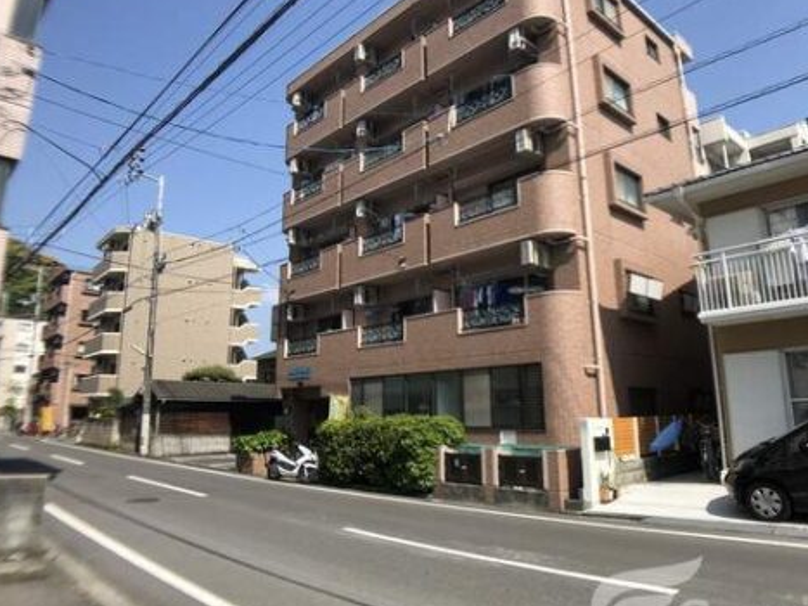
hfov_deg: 51.4
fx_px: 840
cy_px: 286
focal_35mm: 36
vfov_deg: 39.6
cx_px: 414
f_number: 1.8
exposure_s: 1/1675
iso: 20
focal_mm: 3.99
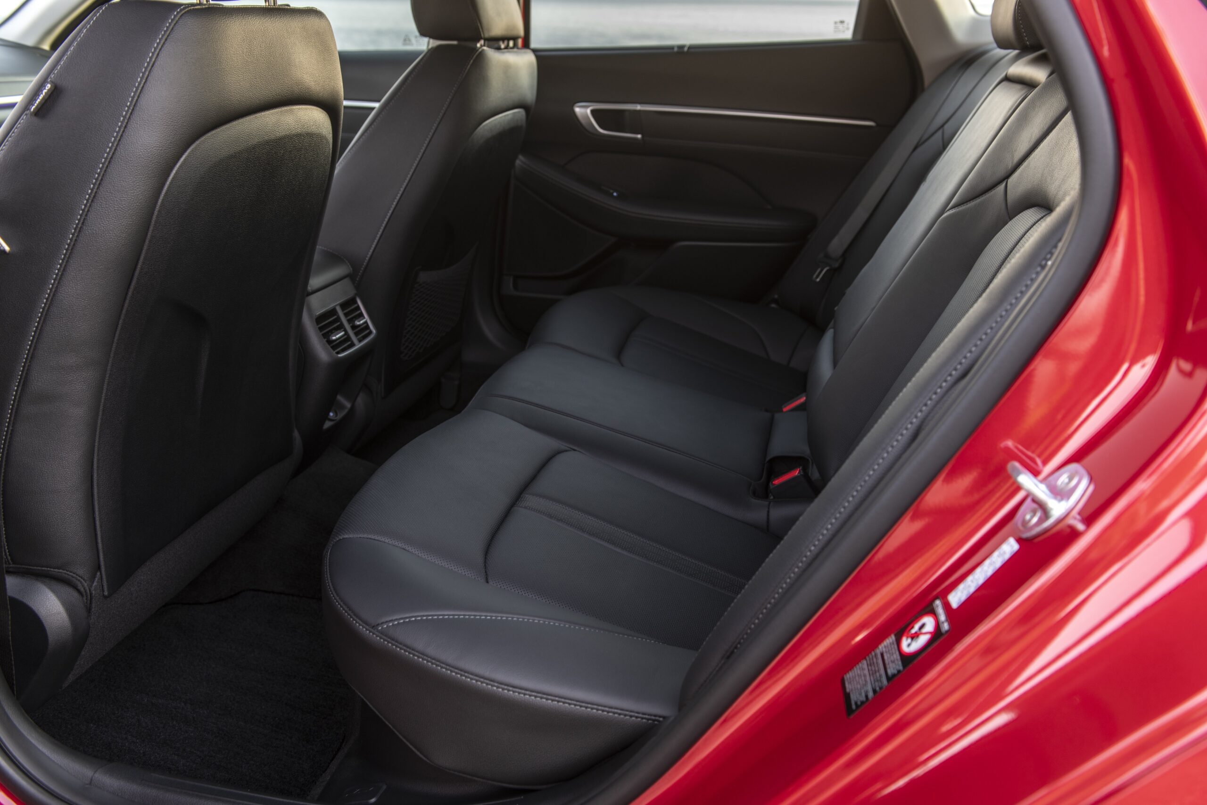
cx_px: 604
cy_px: 402
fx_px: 1073
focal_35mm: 32
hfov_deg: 58.7
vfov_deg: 41.1
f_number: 5
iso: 64
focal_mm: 32
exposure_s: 1.3
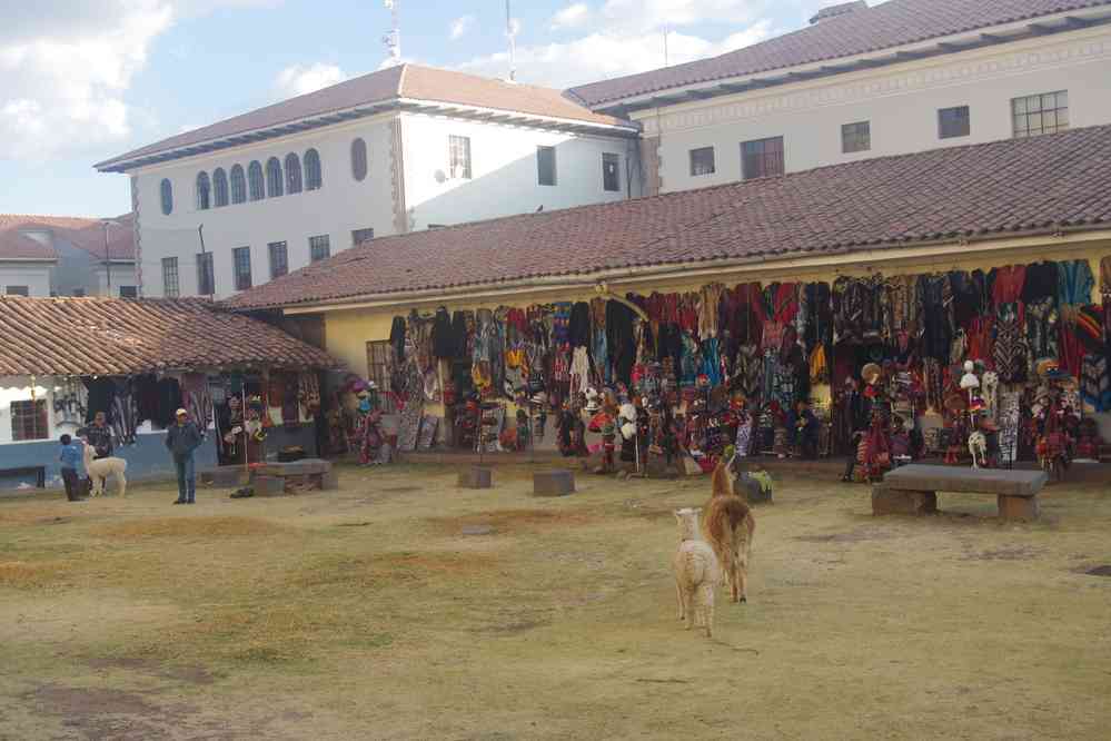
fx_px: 1435
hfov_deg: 42.3
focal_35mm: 46
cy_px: 370
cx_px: 556
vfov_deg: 28.9
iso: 200
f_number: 6.3
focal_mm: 31
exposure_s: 1/60
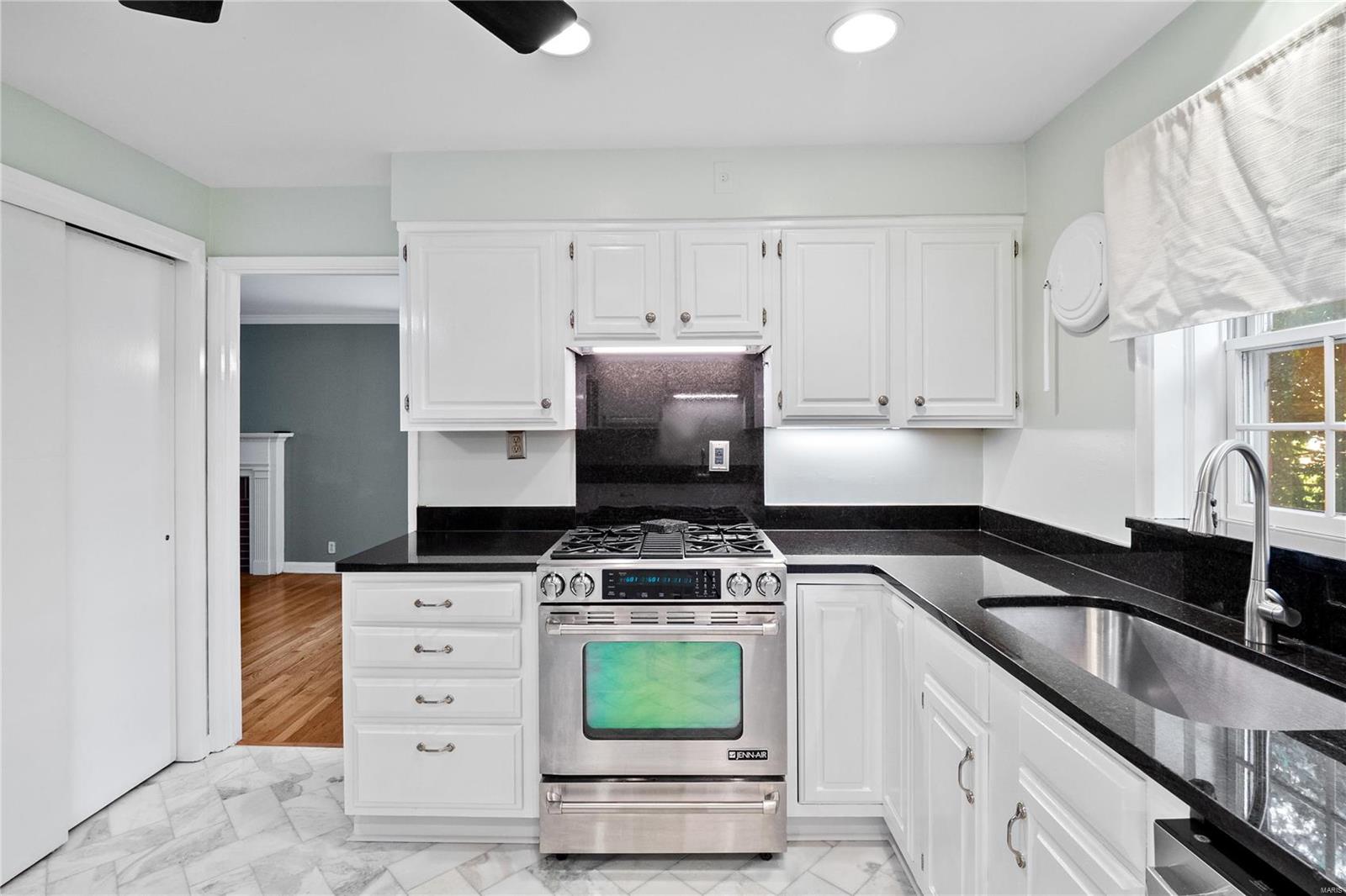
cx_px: 673
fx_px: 598
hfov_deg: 96.7
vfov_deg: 73.7
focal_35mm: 16
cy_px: 448
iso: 400
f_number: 6.3
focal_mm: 8
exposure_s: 1/8
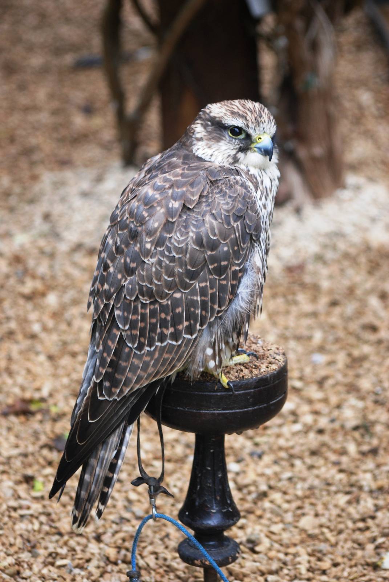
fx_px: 2667
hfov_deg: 8.3
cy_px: 291
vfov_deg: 12.4
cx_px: 194
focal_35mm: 165
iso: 400
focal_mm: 110
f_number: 4.2
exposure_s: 1/200
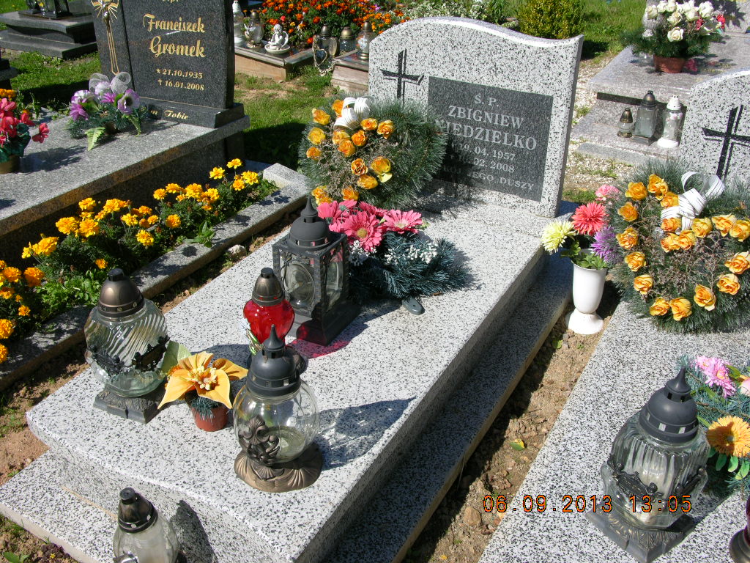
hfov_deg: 52.6
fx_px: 758
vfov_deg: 40.7
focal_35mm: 35
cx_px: 375
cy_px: 282
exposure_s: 1/254
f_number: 6.3
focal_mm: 8.9
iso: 50
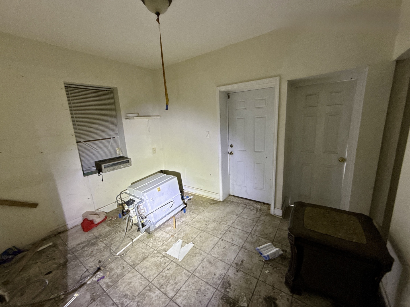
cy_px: 154
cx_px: 205
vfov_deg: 85.7
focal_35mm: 14
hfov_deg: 102.1
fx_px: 166
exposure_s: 1/61
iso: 320
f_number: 2.2
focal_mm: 2.22
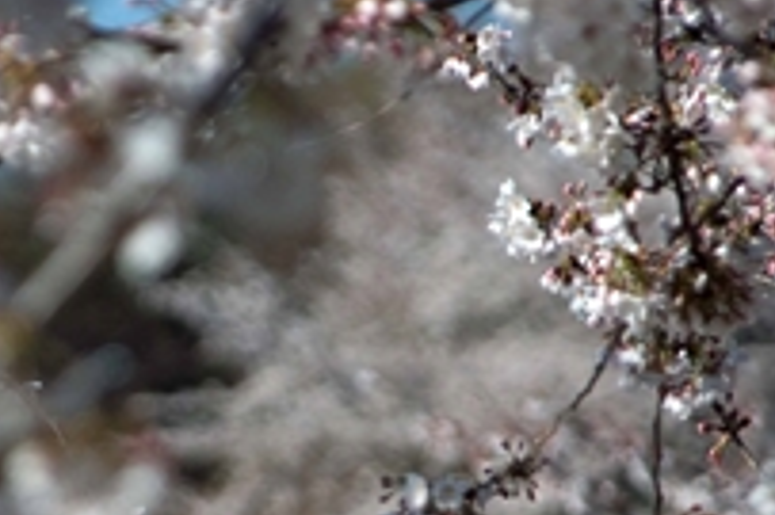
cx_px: 187
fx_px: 12734
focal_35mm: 592
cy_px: 431
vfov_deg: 2.3
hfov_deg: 3.5
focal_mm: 200
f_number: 6.3
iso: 400
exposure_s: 1/1500
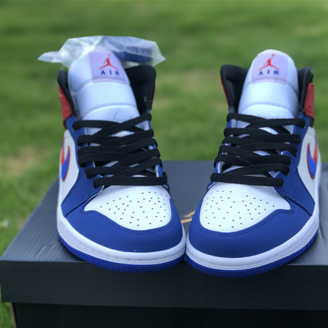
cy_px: 165
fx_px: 665
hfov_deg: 27.6
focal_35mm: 62
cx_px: 212
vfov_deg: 27.7
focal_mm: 6
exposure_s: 1/188
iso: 16
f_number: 2.4
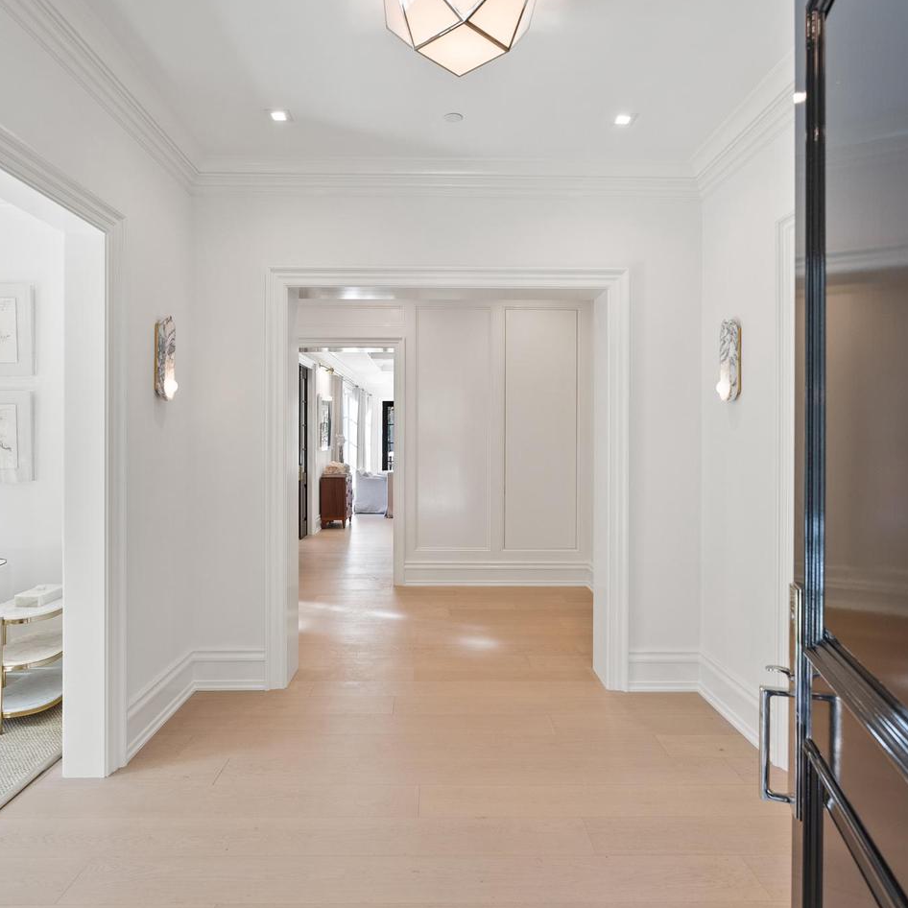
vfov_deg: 69.6
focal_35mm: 22
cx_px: 437
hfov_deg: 69.6
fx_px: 653
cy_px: 452
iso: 400
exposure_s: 1/25
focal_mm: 17
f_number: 4
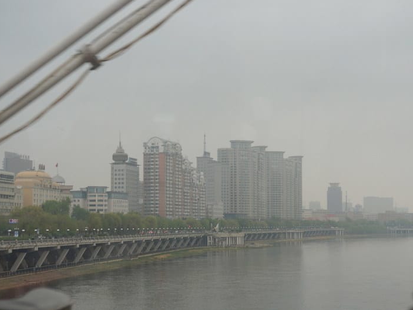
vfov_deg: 24.8
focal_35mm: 59
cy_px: 154
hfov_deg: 32.7
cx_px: 226
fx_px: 704
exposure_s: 1/60
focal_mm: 36
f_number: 5.6
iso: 100
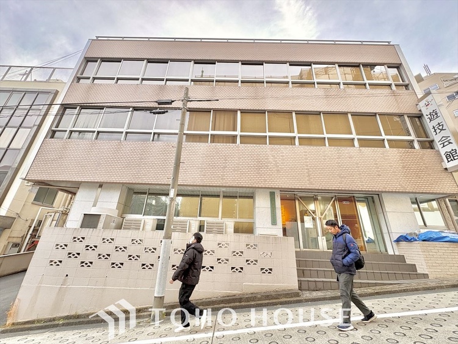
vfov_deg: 85.7
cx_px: 229
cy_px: 172
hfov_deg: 102.0
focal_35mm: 14
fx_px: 185
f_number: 2.2
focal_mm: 2.22
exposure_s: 1/99
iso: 40
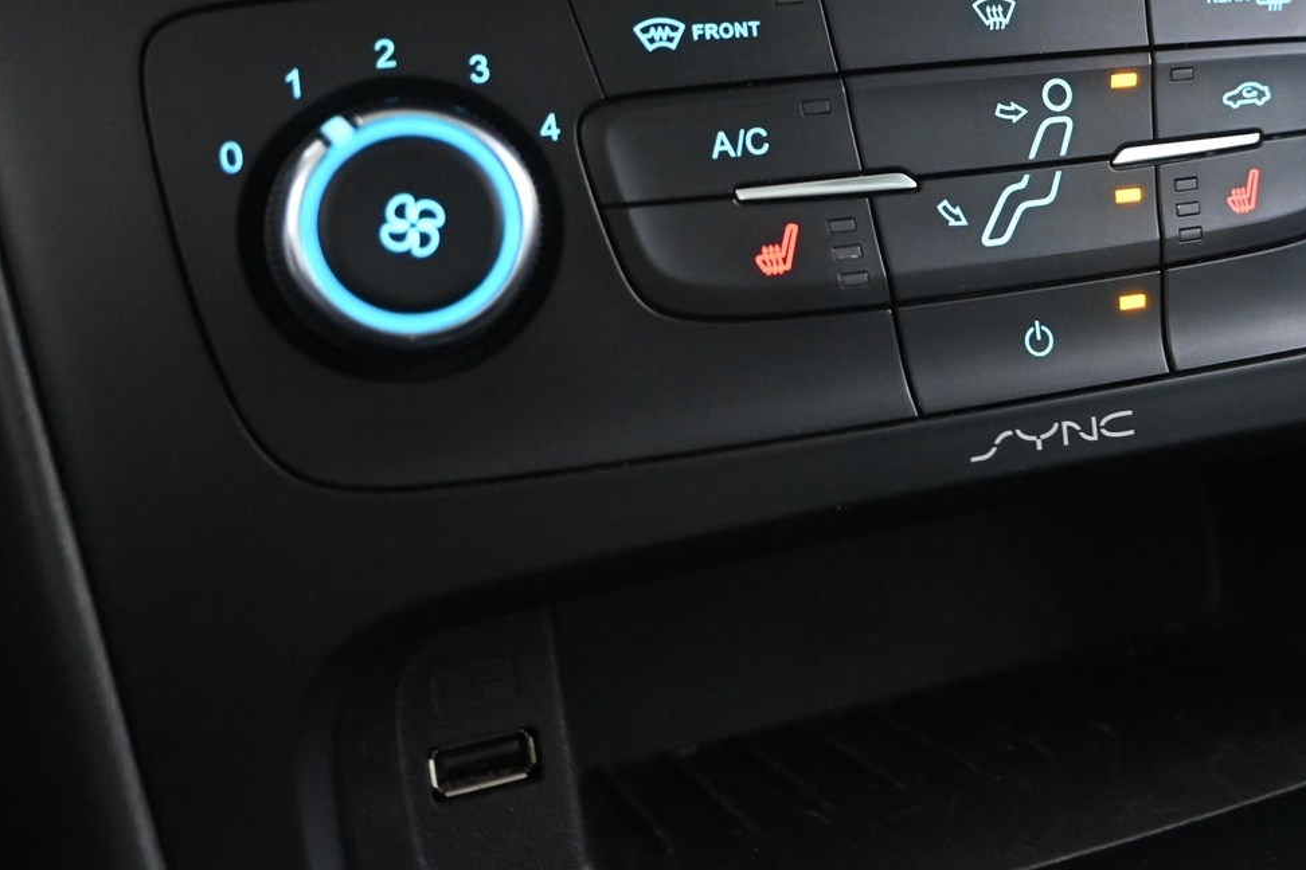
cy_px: 199
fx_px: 1632
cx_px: 903
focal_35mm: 45
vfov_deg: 29.3
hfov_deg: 42.8
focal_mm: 18
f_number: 3.5
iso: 3200
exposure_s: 1/10
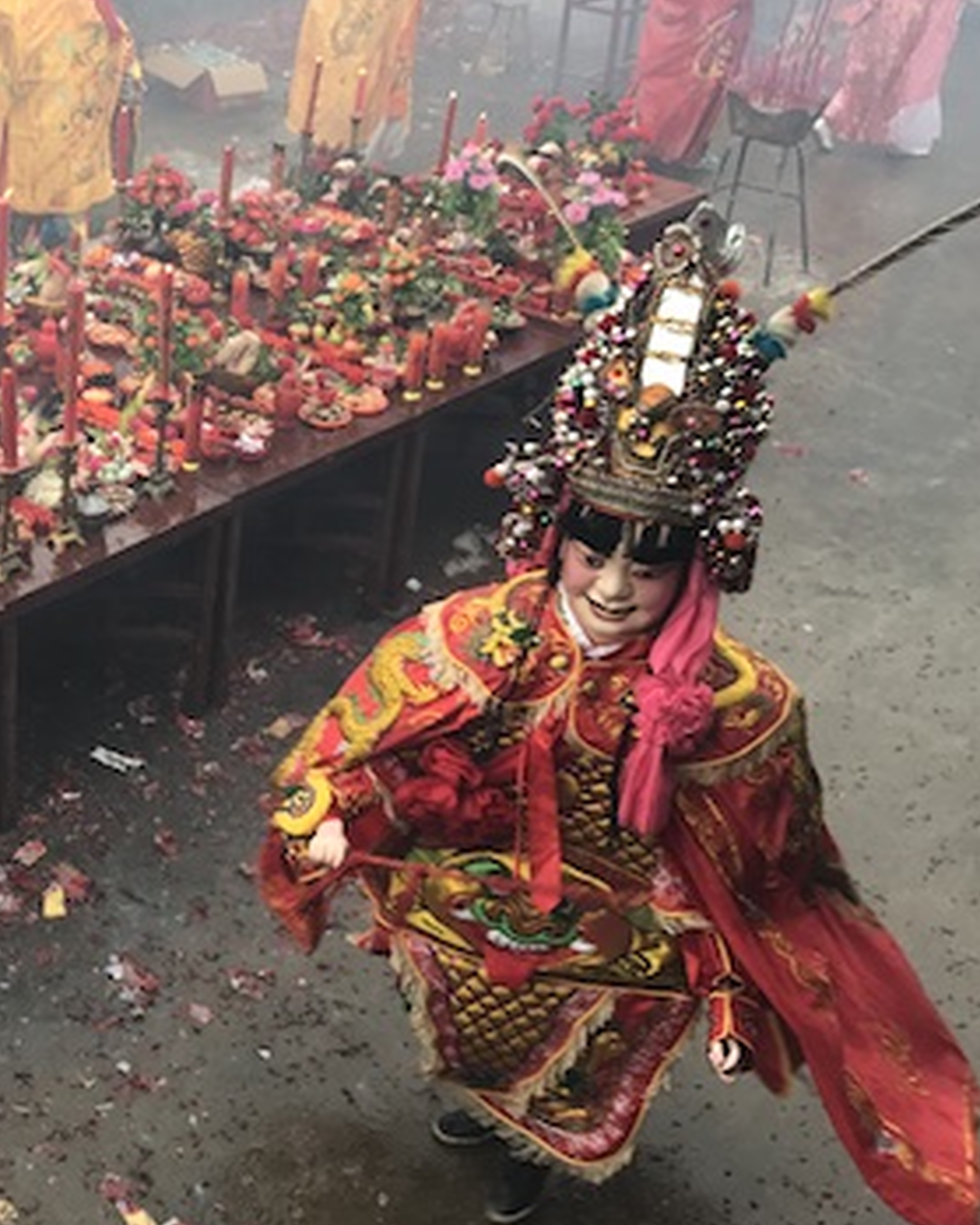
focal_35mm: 47
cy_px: 586
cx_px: 21
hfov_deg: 30.1
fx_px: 1705
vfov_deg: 39.5
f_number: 1.8
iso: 20
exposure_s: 1/230
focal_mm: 3.99
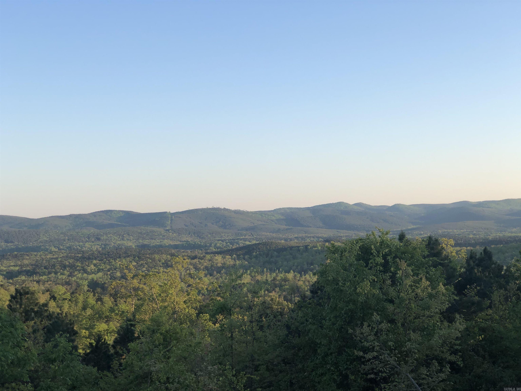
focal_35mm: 57
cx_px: 260
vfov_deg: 25.7
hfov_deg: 33.8
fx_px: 858
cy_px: 196
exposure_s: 1/306
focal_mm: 6.6
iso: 20
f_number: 2.8
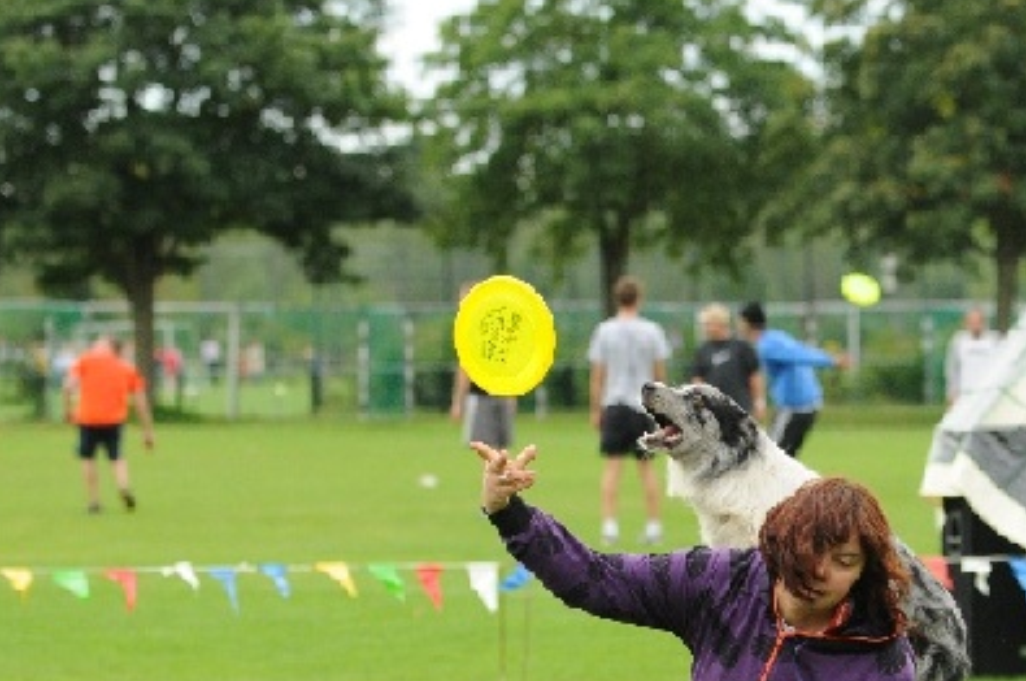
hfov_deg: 8.5
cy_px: 568
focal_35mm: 243
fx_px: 6914
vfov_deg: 5.6
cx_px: 803
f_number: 2.8
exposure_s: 1/1000
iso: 500
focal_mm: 80
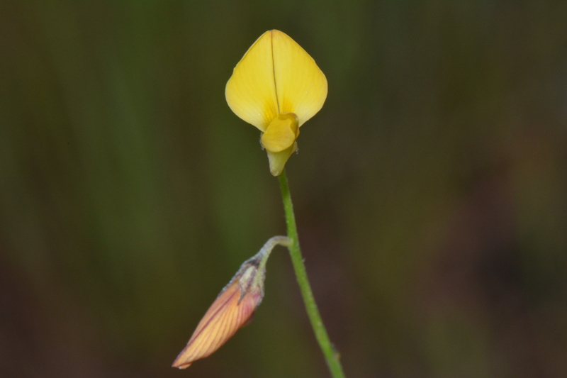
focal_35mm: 158
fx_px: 2480
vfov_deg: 8.7
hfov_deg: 13.0
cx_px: 284
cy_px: 189
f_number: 29
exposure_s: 1/200
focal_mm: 105
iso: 800
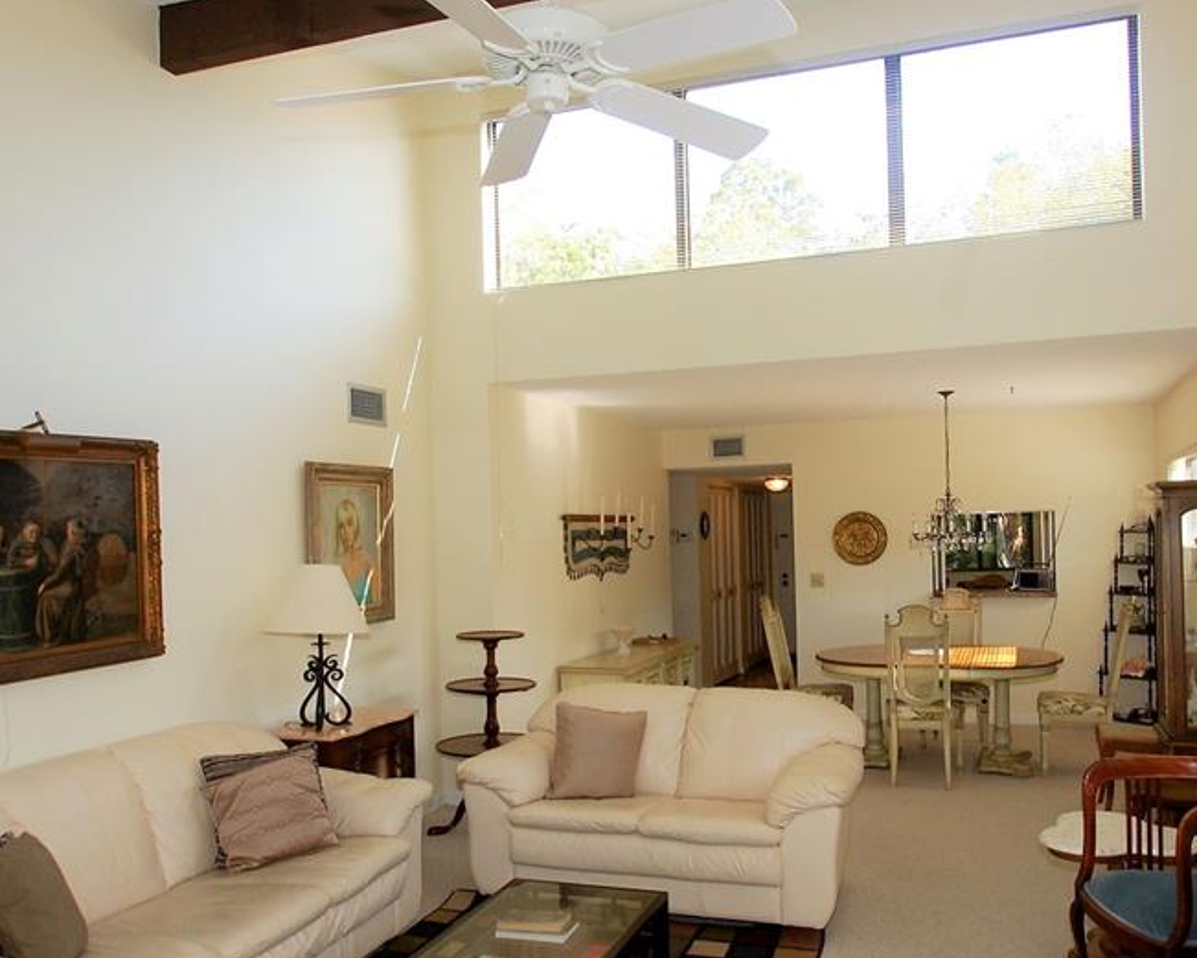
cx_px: 647
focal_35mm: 29
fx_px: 1018
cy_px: 548
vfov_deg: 50.2
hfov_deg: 60.8
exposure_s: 1/125
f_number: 5.6
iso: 400
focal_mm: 13
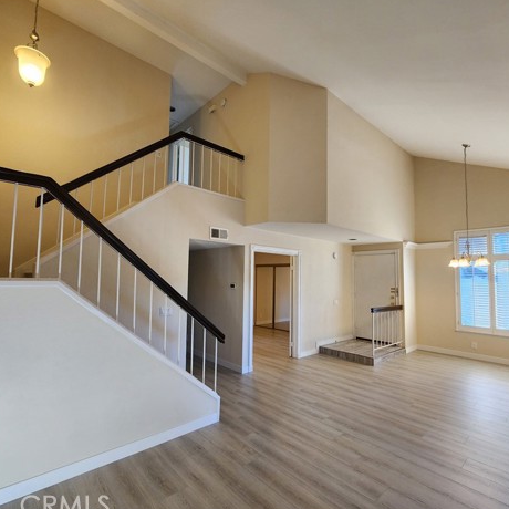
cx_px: 240
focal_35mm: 16
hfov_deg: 87.3
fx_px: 266
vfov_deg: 87.4
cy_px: 256
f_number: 2.2
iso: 160
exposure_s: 1/60
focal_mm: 2.2
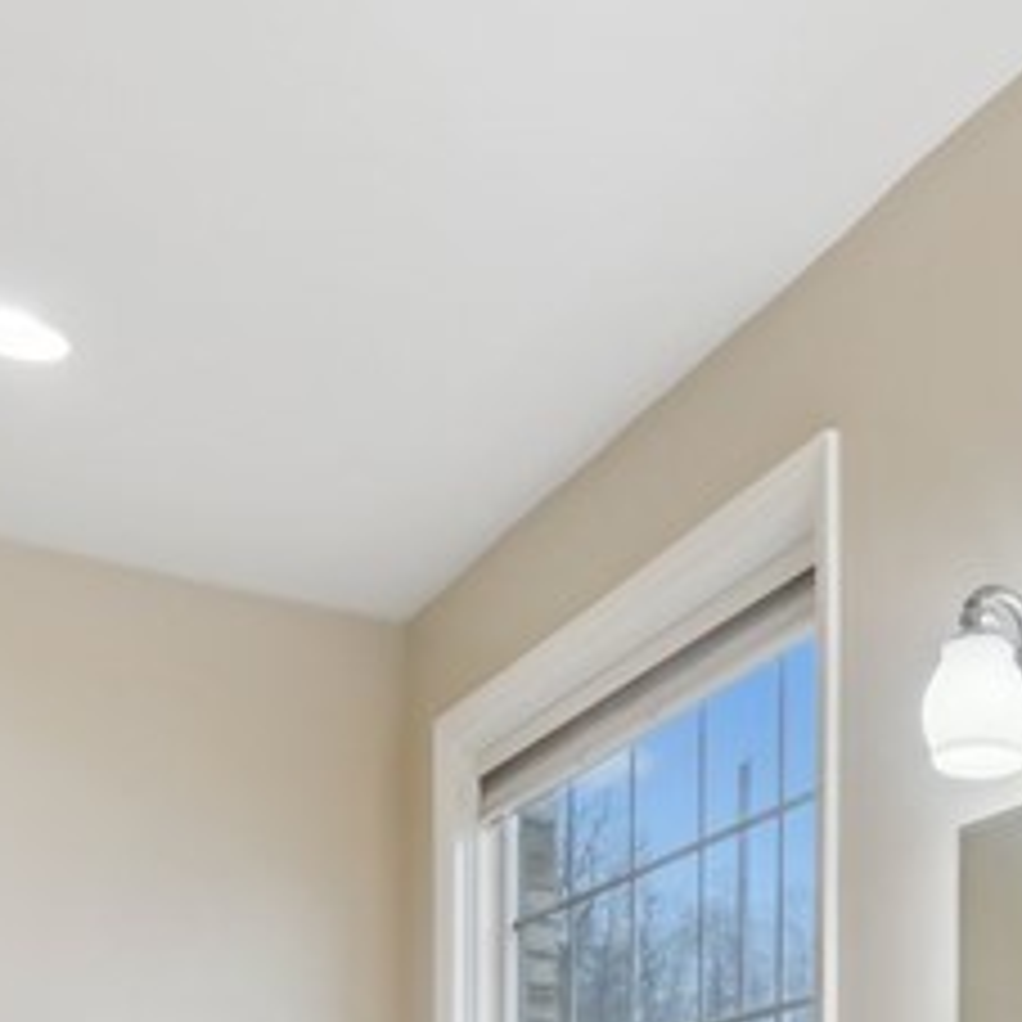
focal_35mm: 57
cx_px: 1015
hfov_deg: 28.3
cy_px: 1319
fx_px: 1904
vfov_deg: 25.8
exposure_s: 1/8
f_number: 11
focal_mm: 14
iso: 50
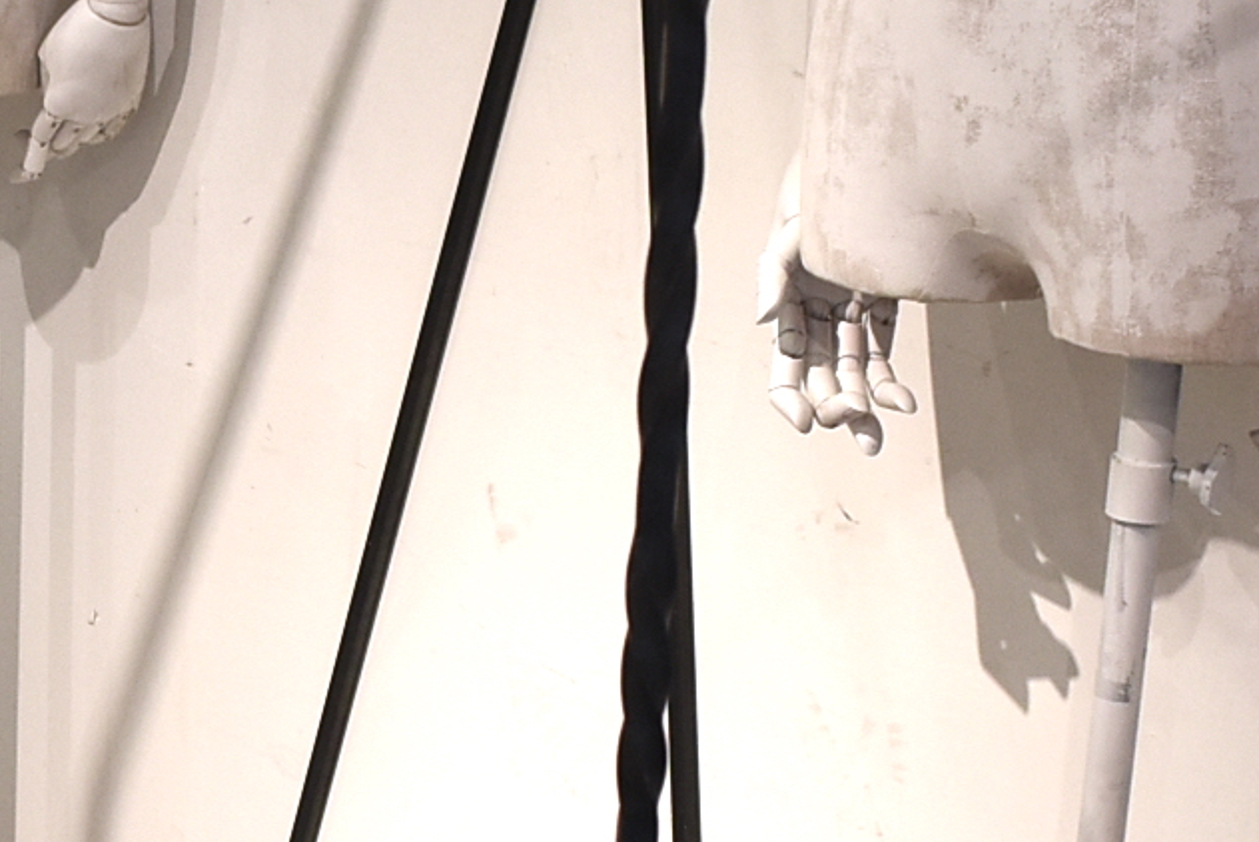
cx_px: 186
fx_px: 4480
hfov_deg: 15.8
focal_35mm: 128
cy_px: 654
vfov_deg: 10.7
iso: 400
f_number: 4
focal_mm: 18
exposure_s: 1/60
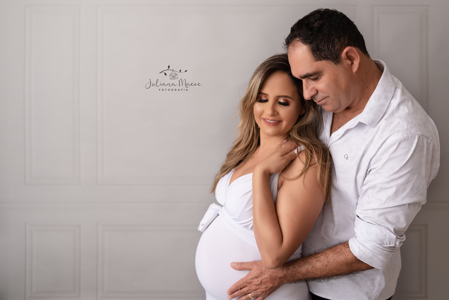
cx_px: 224
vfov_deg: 37.9
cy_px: 150
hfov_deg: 54.4
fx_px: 437
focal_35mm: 35
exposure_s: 1/200
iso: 160
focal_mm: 35
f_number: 2.8
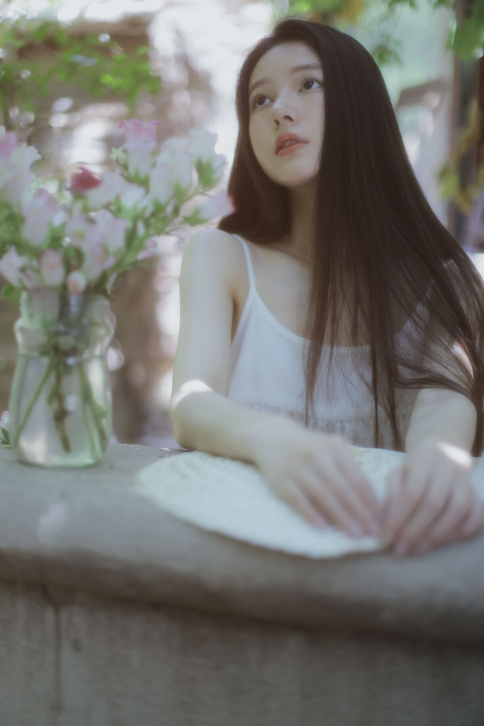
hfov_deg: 27.5
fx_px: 988
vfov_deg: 40.3
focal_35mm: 49
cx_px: 242
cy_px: 363
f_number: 1.4
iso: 1250
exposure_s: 1/2500
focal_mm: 50
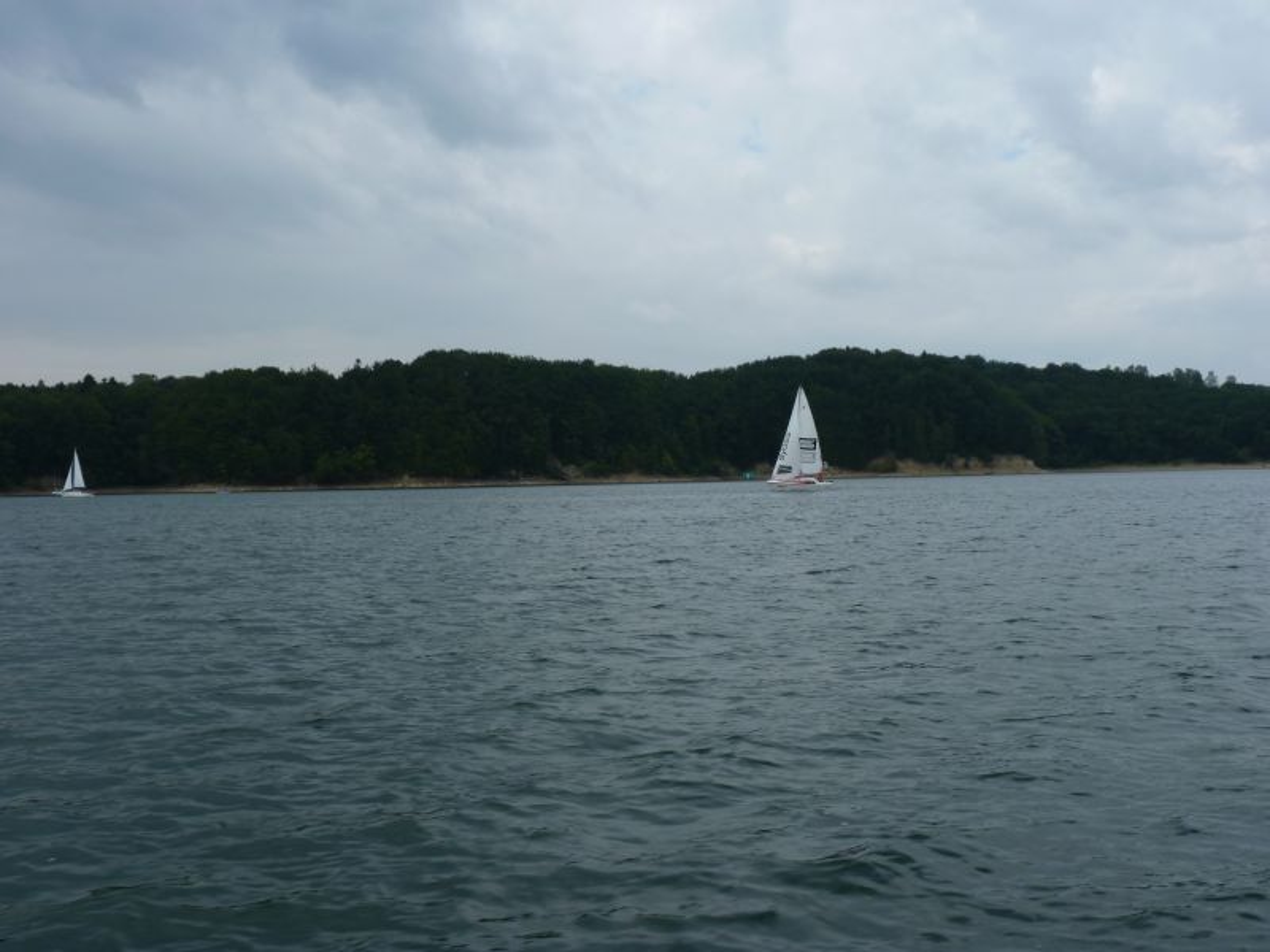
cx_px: 635
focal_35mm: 37
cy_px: 476
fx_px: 1357
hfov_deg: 50.1
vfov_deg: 38.7
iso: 80
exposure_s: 1/400
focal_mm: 6.6
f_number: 5.6
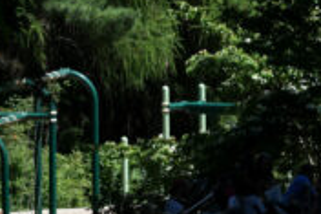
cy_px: 267
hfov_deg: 2.8
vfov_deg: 1.9
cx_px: 505
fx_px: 6583
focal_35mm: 739
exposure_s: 1/200
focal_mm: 145
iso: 200
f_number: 11
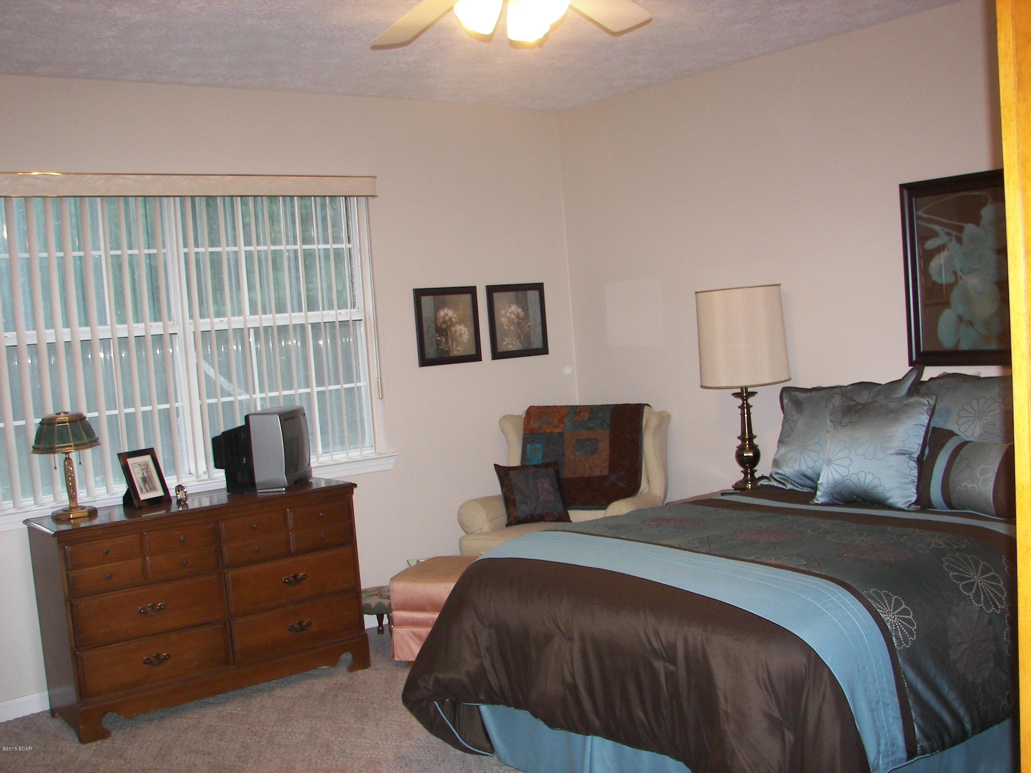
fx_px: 1072
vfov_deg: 39.7
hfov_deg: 51.4
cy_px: 386
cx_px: 516
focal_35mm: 36
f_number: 2.8
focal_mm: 6
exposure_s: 1/30
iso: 100
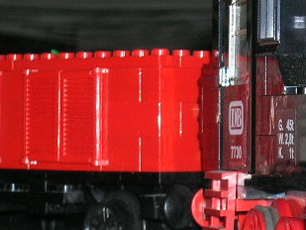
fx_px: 2052
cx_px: 344
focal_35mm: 232
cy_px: 159
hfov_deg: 8.5
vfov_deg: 6.4
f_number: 3.9
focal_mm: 11.7
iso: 50
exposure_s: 1/60.1
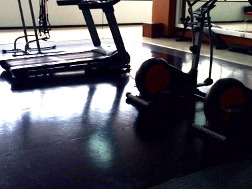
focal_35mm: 49
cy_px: 46
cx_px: 126
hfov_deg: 38.9
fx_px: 357
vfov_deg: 29.2
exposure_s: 1/120
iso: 40
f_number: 2.2
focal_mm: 4.15
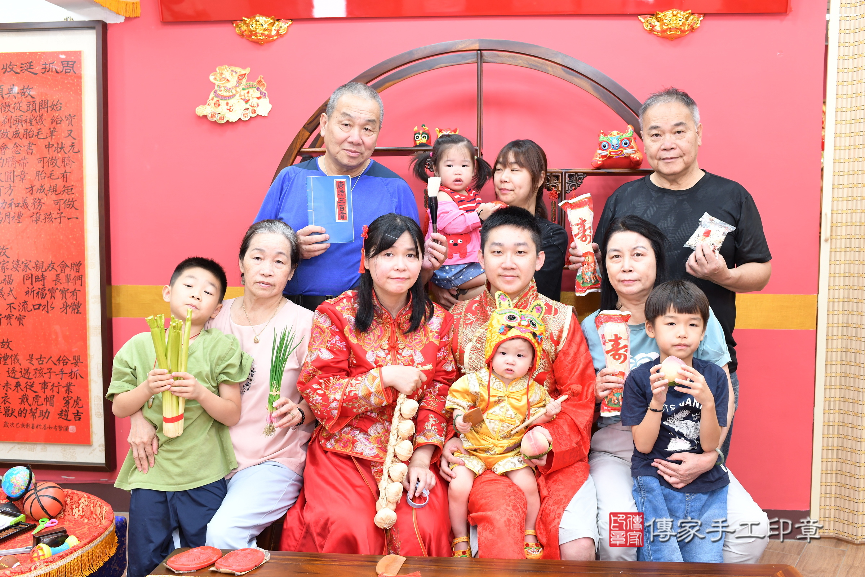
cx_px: 432
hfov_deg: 54.4
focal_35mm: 35
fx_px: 841
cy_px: 288
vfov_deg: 37.9
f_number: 4.5
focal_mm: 35
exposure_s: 1/200
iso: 1000
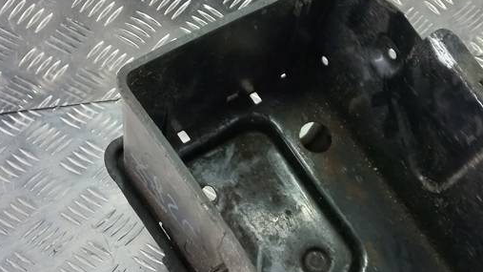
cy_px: 190
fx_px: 704
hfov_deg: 37.5
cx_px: 315
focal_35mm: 55
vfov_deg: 21.7
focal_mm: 4.6
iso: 125
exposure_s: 1/50
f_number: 1.8
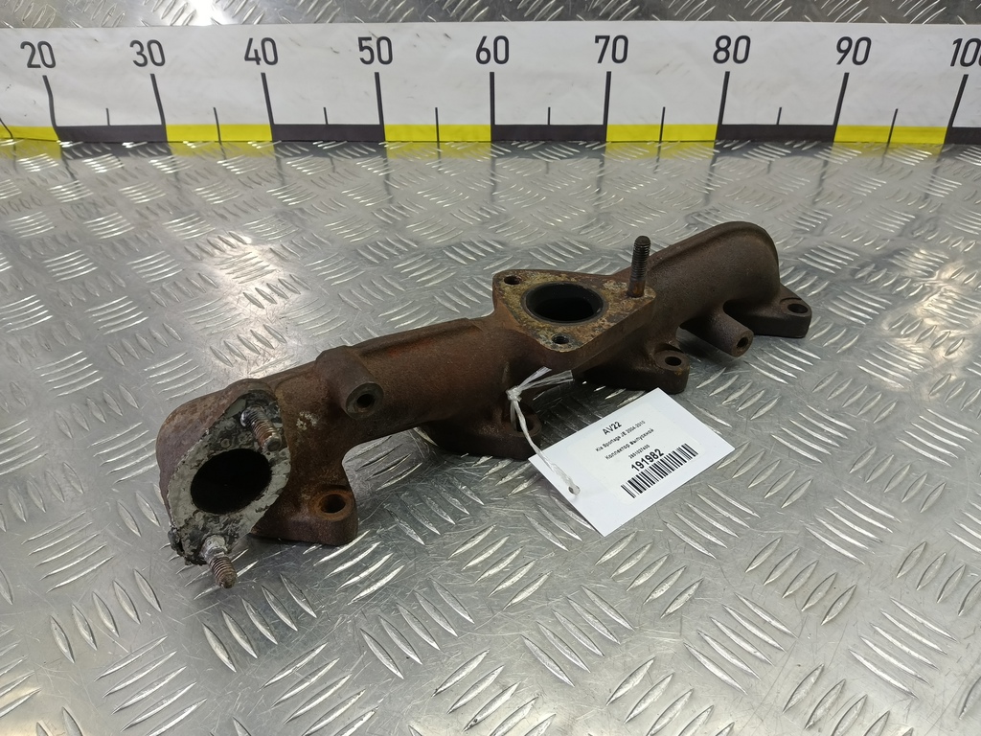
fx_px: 652
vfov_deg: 58.9
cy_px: 368
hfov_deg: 73.9
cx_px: 490
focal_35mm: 23
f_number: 1.6
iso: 124
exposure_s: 1/50
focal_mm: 4.11
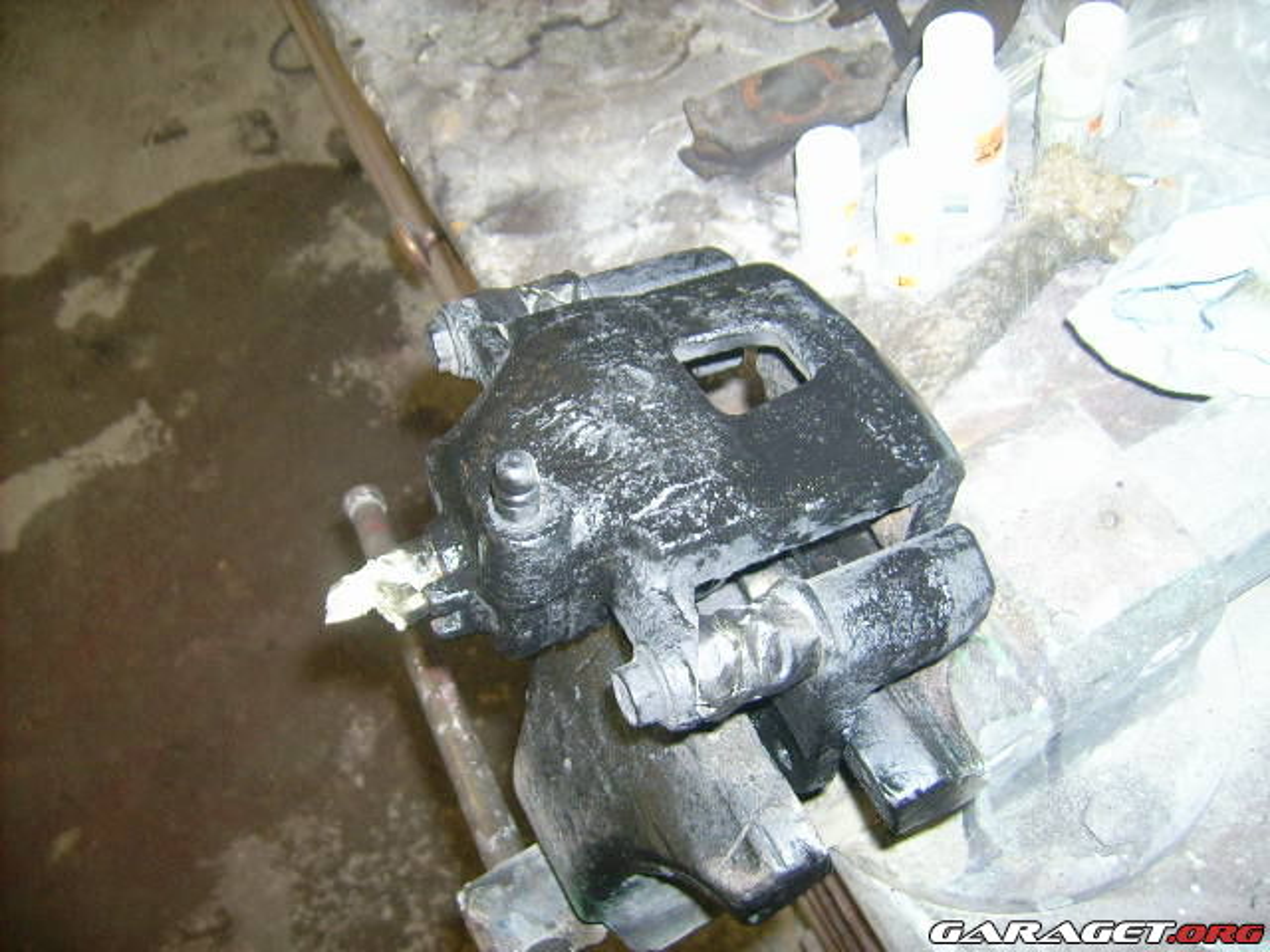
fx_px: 1284
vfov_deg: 40.7
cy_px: 476
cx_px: 635
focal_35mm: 35
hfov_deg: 52.6
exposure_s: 1/60
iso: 100
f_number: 2.8
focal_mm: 5.95
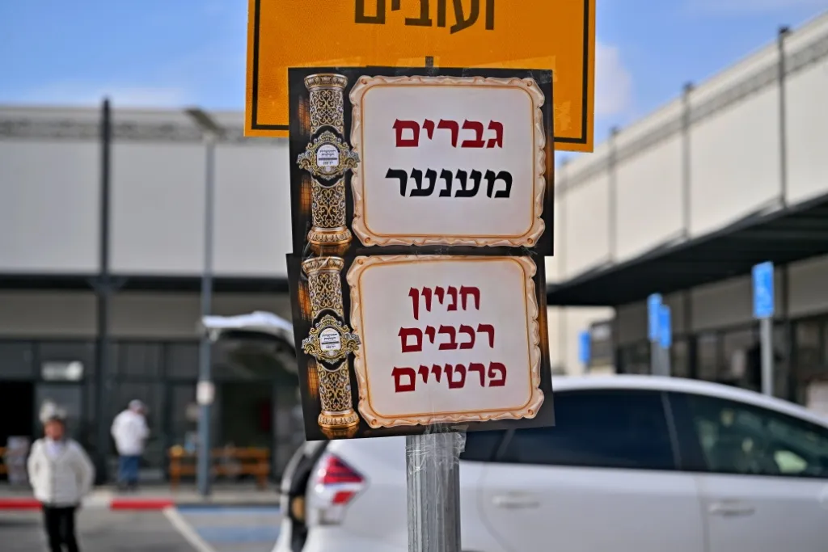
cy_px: 276
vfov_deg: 16.3
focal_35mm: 84
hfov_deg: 24.2
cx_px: 414
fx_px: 1932
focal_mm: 84
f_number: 4
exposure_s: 1/2500
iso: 80
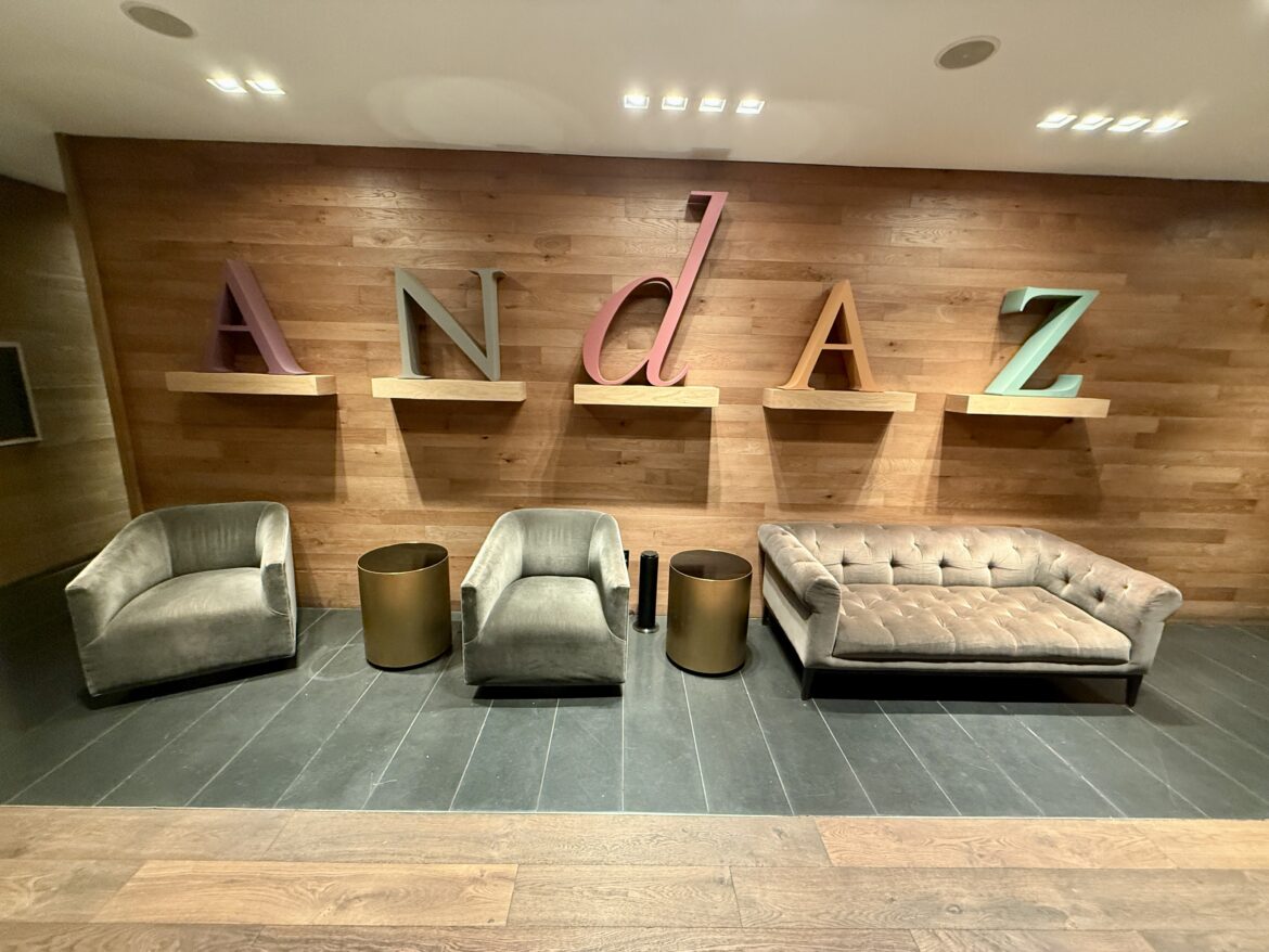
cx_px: 634
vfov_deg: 85.7
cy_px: 476
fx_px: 513
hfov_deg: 102.1
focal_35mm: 14
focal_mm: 2.22
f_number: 2.2
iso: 400
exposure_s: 1/60
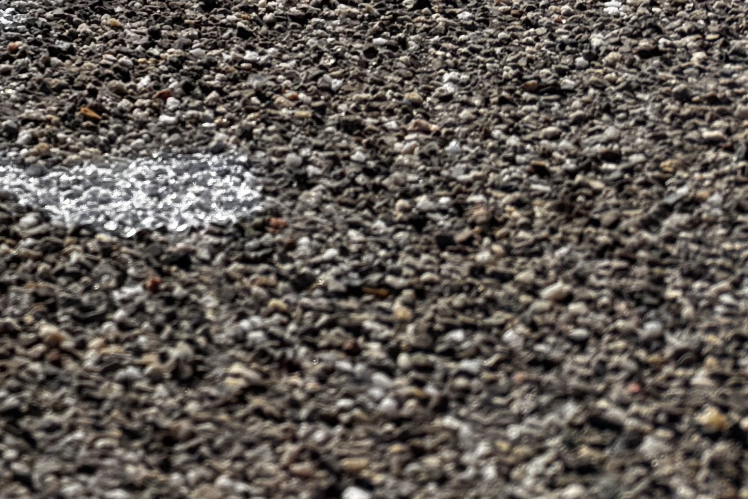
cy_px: -405
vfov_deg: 12.8
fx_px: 2015
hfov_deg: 17.4
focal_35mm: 97
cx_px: -576
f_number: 1.78
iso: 80
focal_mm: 6.76
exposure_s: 1/7092
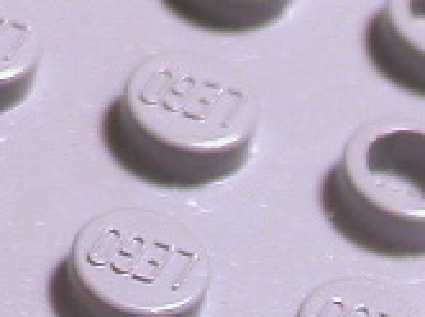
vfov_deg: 3.1
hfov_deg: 4.2
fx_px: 5762
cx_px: -484
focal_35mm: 470
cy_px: -634
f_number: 3.4
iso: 100
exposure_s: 1/7.1
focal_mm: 15.7
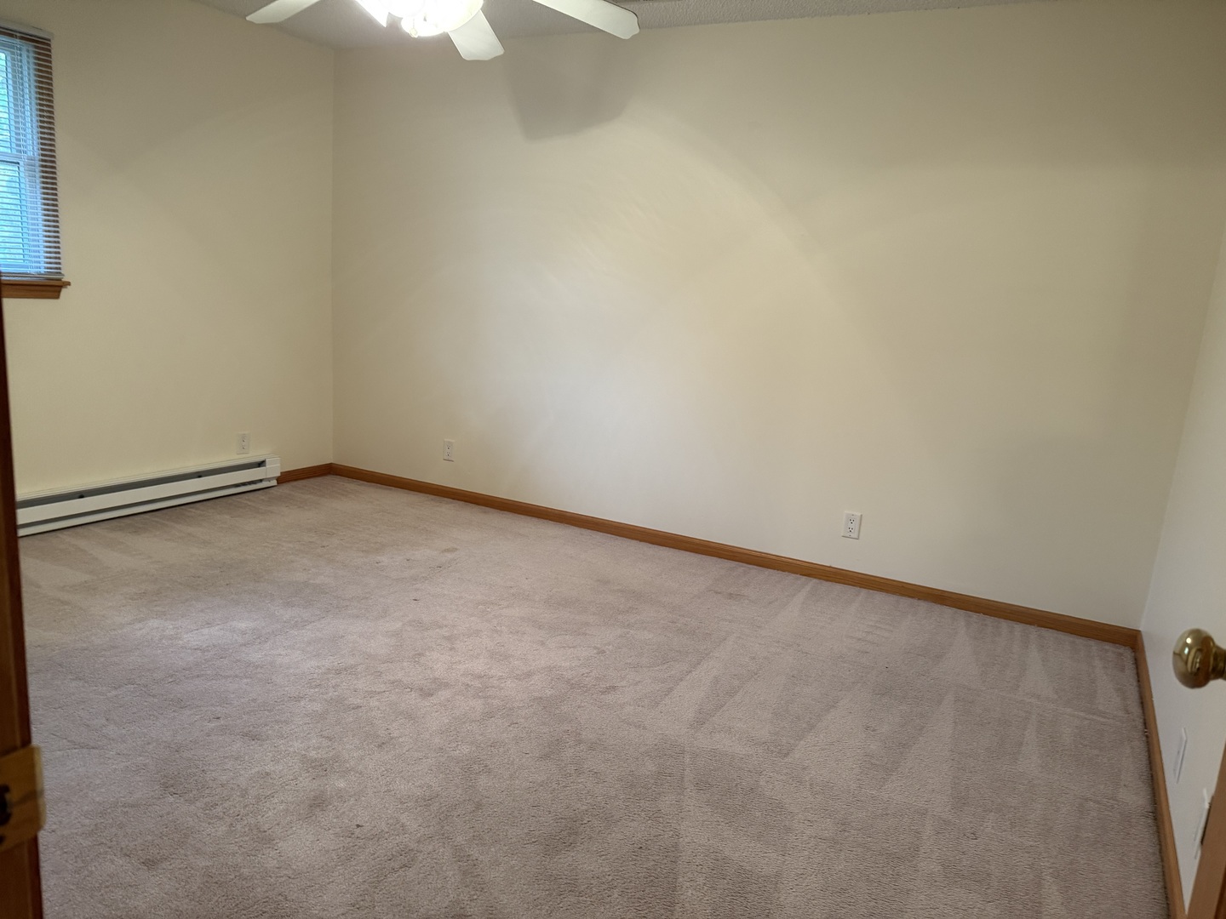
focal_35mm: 24
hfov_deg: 71.6
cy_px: 460
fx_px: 850
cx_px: 613
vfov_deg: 56.8
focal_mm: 6.76
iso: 250
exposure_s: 1/60
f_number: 1.78
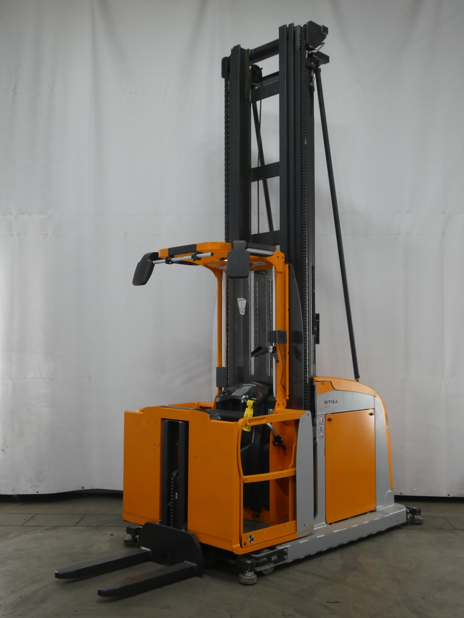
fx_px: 679
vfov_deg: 49.0
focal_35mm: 38
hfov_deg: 37.7
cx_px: 232
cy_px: 309
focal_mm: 6.8
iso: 320
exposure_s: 1/80
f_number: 3.5
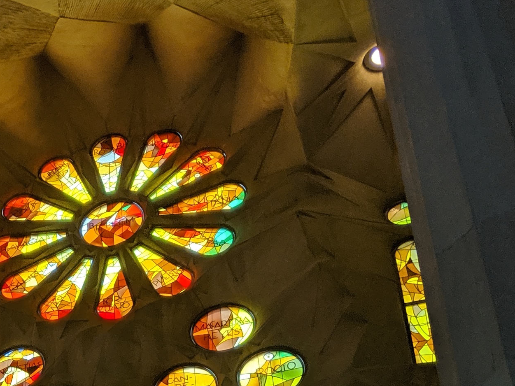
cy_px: 542
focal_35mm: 87
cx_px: -249
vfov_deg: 15.9
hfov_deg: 19.7
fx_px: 1294
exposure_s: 1/296
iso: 50
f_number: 1.8
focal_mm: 4.44
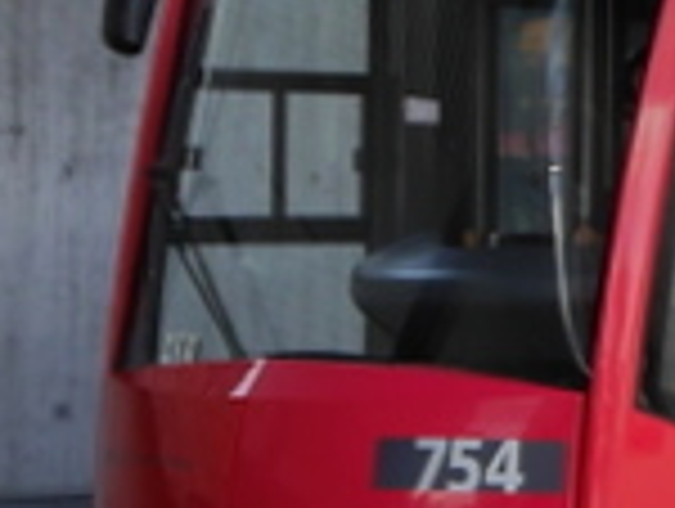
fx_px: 4687
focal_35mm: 240
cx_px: 1732
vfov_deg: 6.2
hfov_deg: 7.6
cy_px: -22
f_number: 5
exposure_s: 1/200
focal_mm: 18
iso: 160
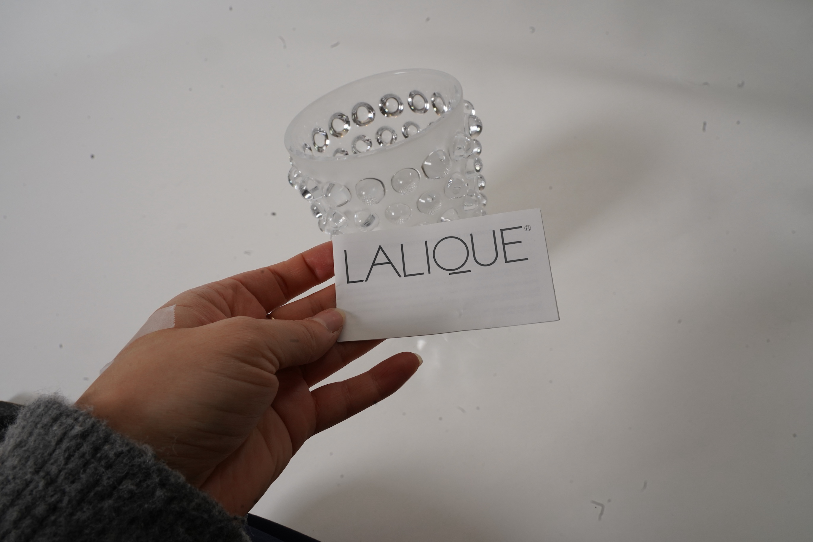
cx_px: 406
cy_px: 271
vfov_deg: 53.1
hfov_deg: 73.7
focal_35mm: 24
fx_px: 542
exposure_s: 1/125
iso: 1250
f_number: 20
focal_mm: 24
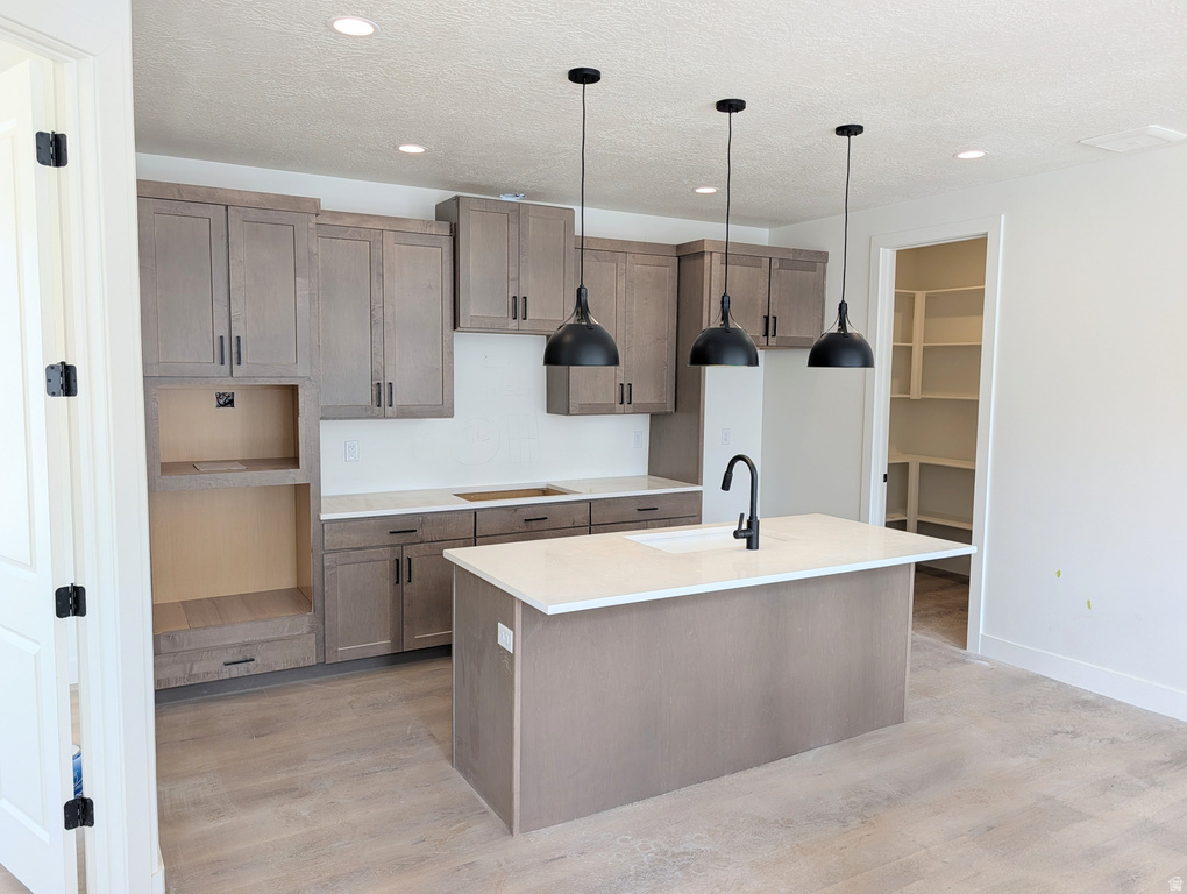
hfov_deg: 71.5
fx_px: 824
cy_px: 447
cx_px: 594
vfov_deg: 56.9
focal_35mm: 24
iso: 33
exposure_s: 1/120
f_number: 1.68
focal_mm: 6.9
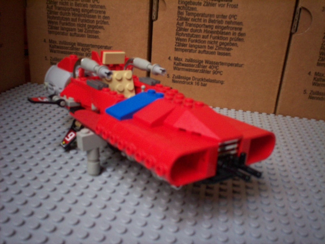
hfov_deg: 51.4
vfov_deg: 39.7
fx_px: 338
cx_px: 162
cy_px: 122
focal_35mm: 36
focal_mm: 6
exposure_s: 1/5.66
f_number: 4.5
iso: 200
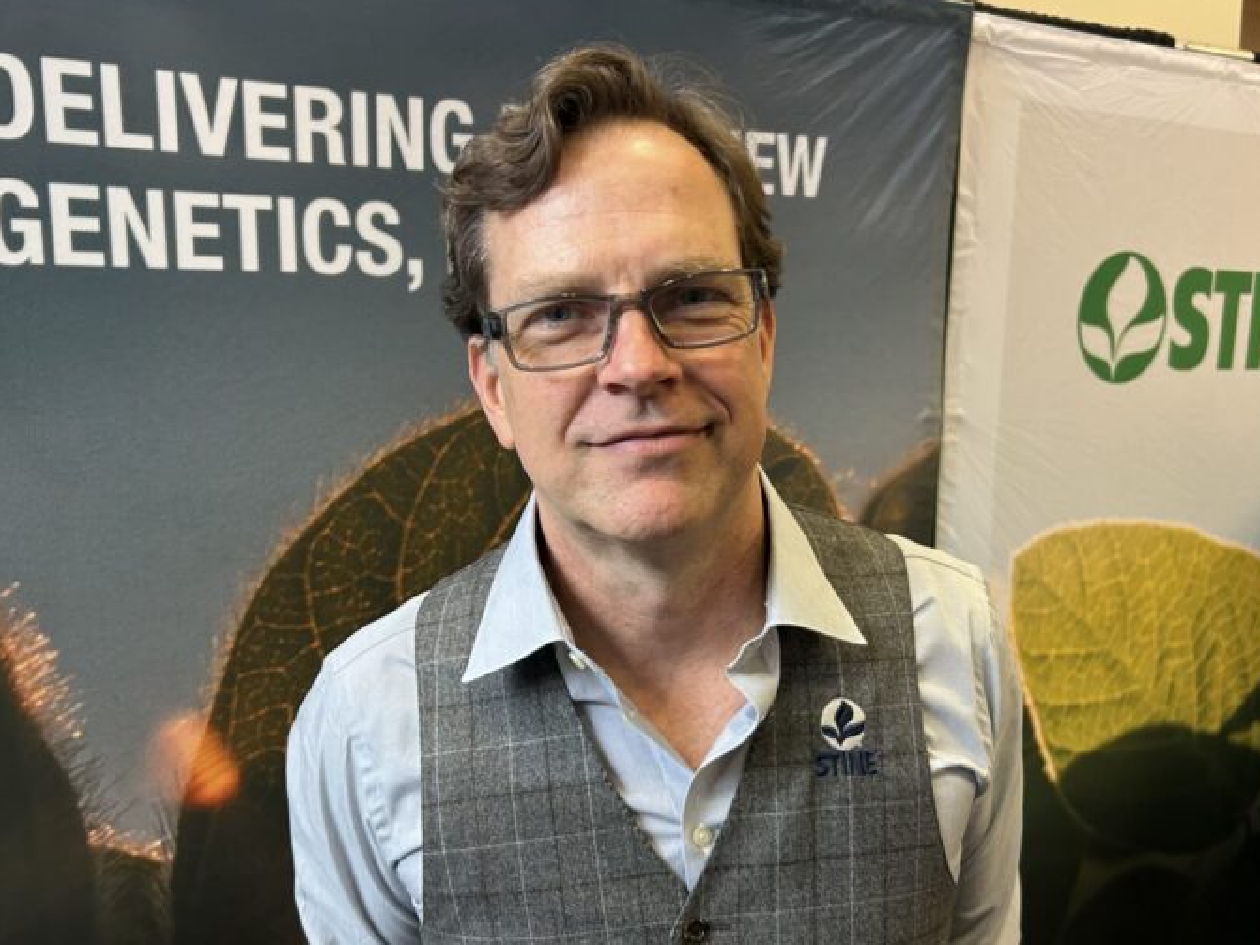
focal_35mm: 31
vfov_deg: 45.4
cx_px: 655
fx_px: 1128
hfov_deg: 58.3
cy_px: 520
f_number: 1.5
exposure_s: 1/60
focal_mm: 5.7
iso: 250
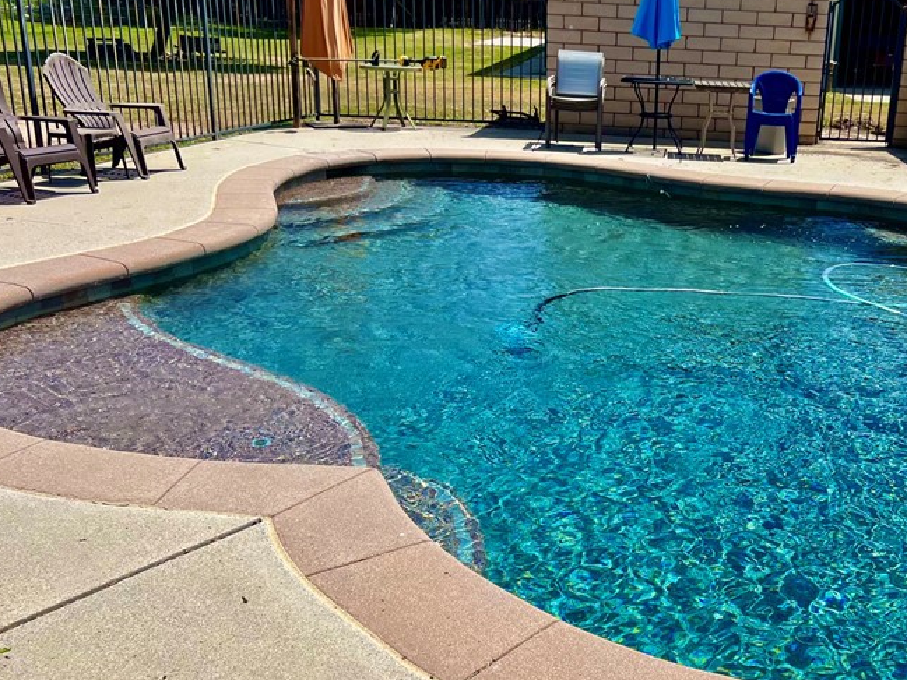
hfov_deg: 44.6
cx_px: 651
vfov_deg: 35.1
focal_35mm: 41
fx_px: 1074
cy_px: 381
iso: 50
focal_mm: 5.7
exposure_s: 1/5587
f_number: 1.5
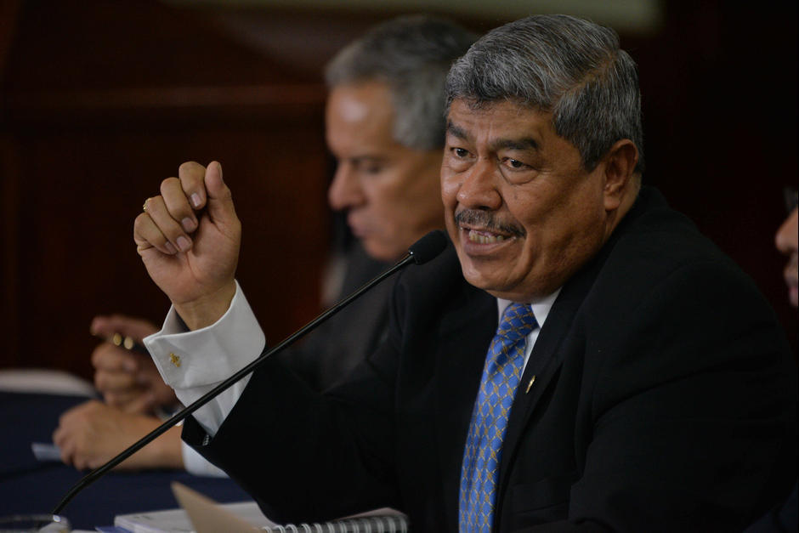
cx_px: 400
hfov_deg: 10.3
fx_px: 4439
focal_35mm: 200
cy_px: 266
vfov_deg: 6.9
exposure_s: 1/160
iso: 1000
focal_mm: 200
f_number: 2.8
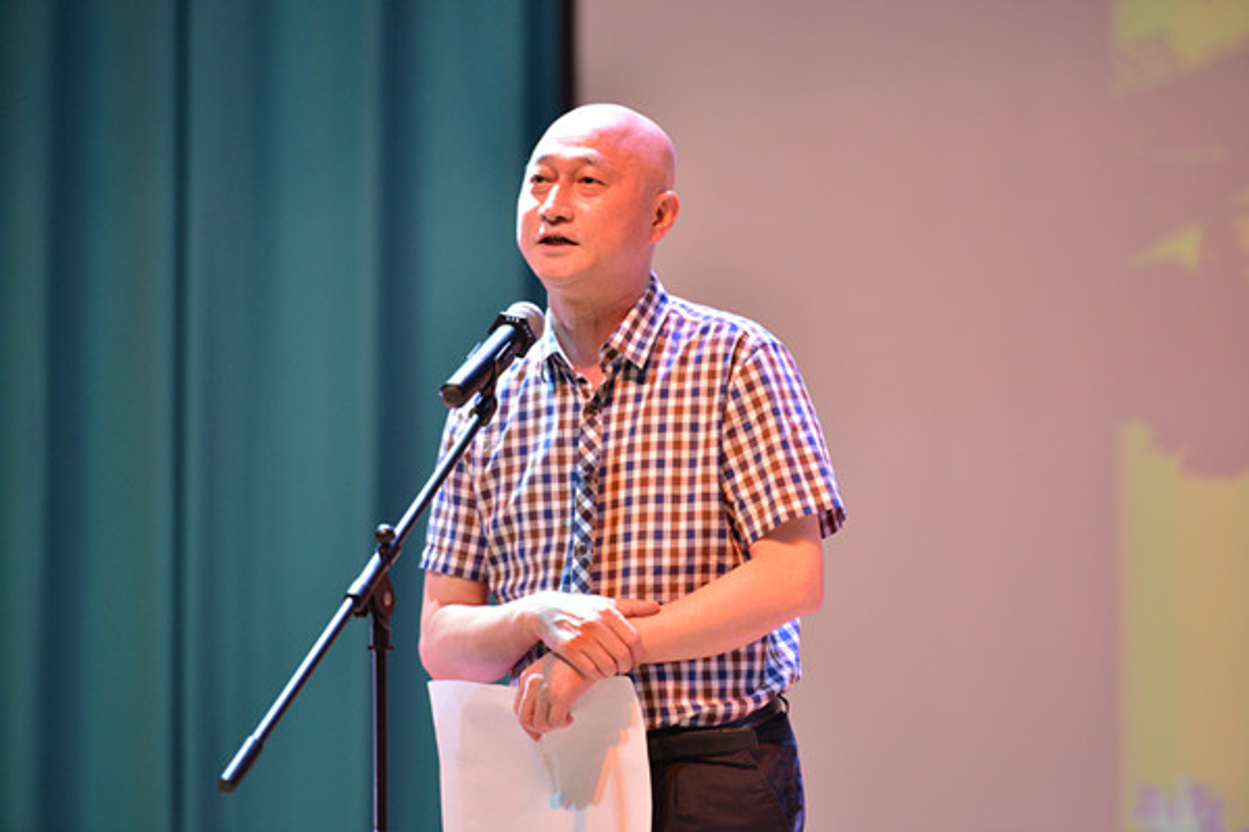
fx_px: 6938
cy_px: 416
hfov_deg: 10.3
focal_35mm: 200
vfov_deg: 6.9
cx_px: 624
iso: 1600
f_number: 2.8
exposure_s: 1/200
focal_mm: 200
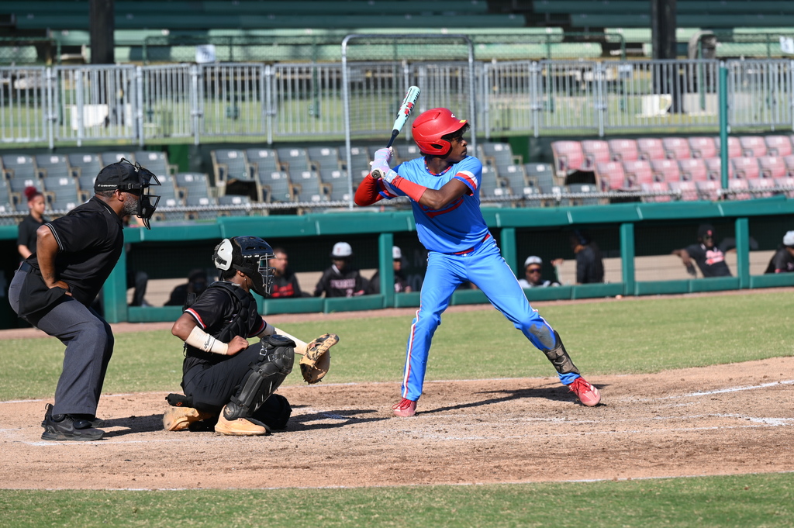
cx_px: 397
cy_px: 264
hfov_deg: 10.3
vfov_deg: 6.9
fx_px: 4407
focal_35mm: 200
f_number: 5.6
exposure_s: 1/500
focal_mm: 200
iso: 110
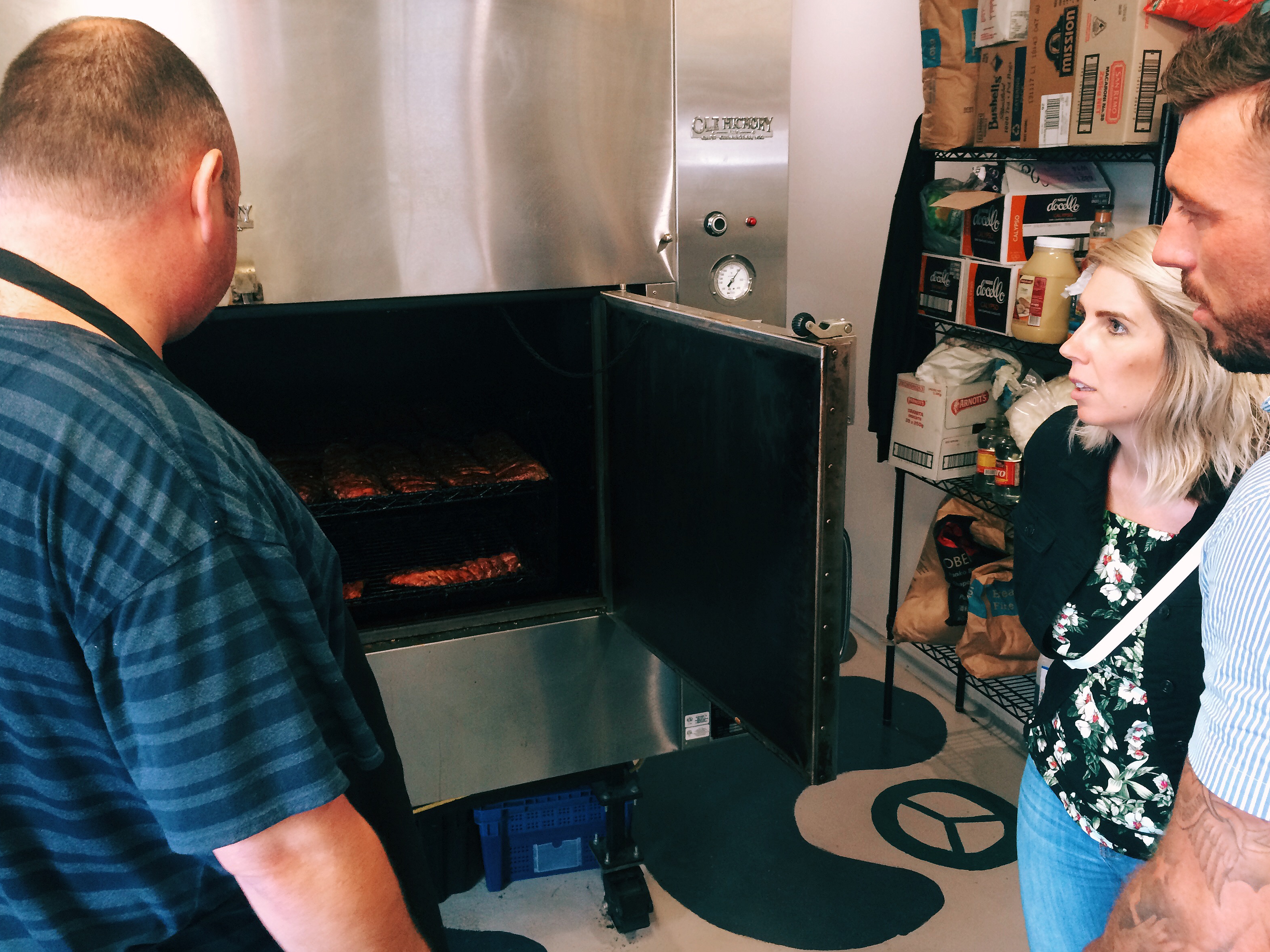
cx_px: 652
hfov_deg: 60.0
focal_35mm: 30
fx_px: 1101
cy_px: 462
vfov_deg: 46.8
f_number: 2.2
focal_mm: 4.15
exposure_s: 1/33
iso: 160
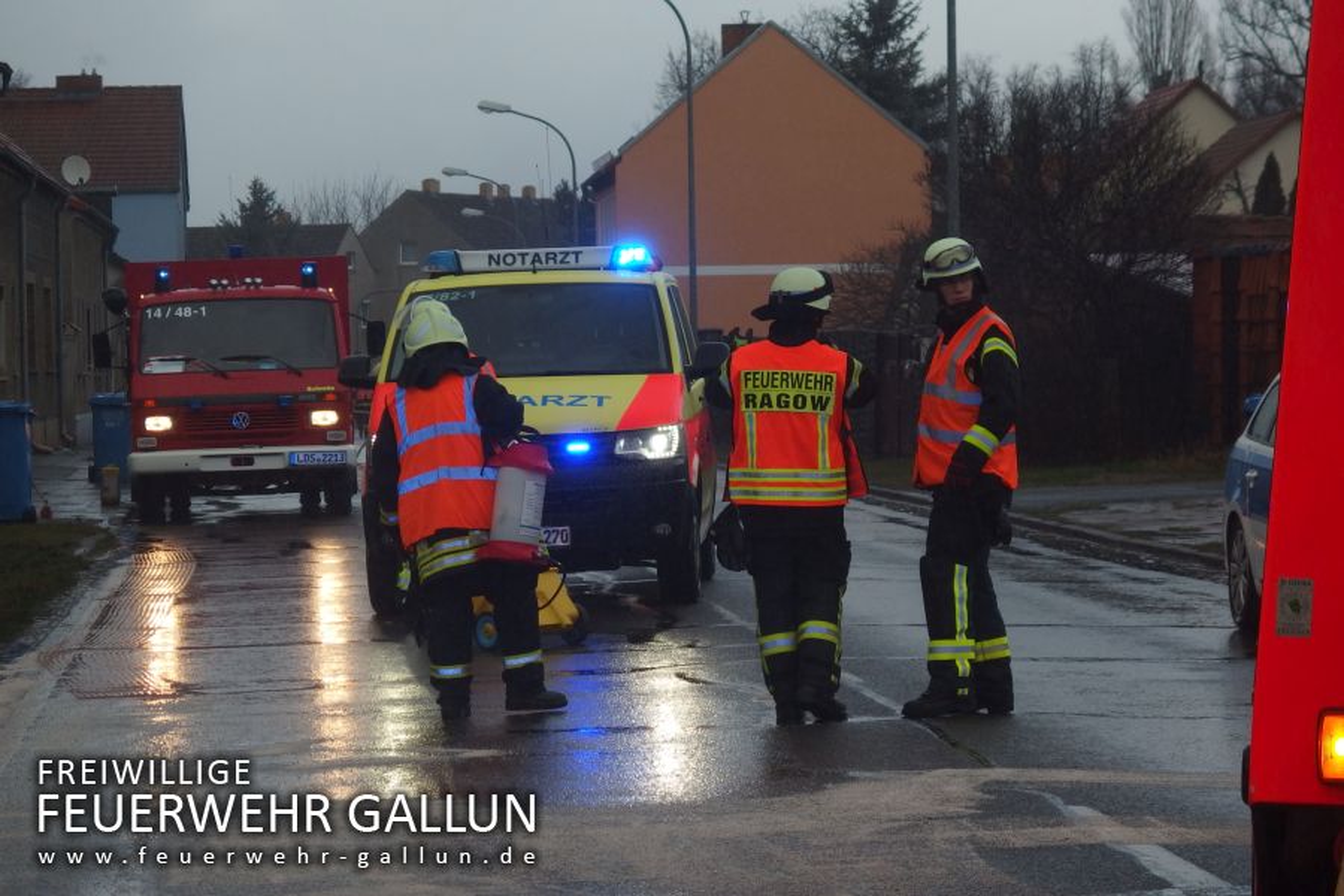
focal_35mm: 130
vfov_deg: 10.5
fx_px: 4853
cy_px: 448
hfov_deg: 15.8
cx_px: 672
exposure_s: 1/250
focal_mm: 23.5
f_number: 2.8
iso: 100
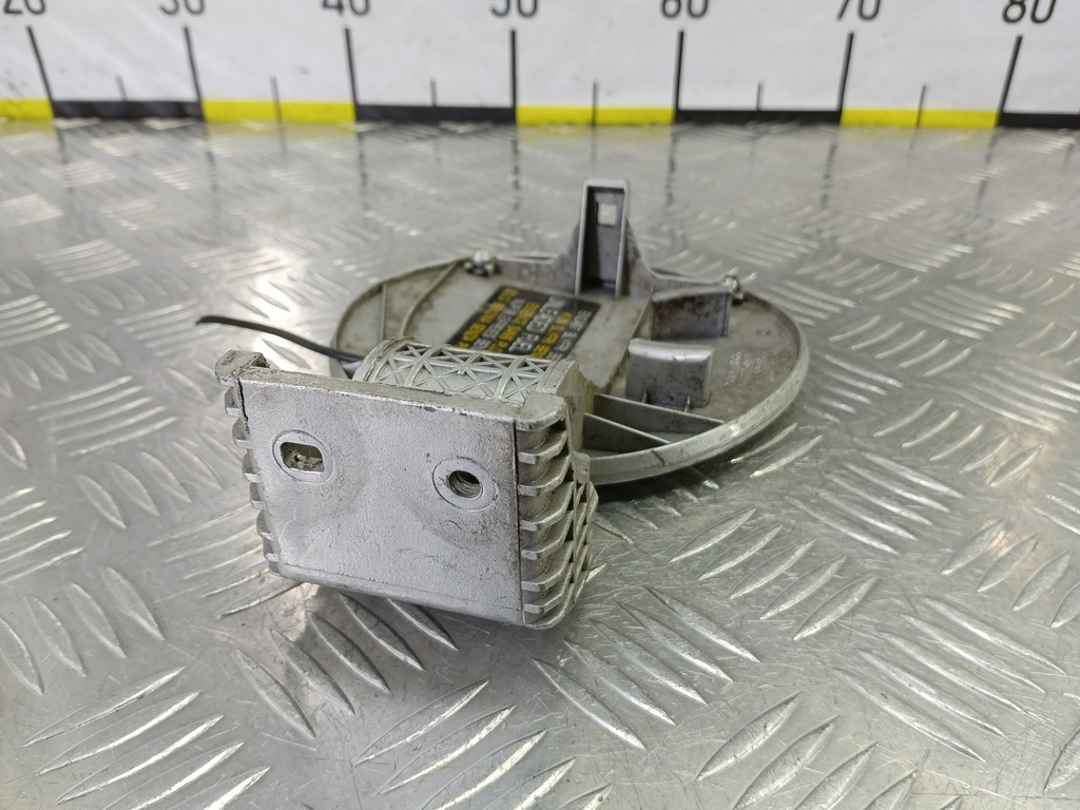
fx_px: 718
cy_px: 405
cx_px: 540
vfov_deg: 58.9
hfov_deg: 73.9
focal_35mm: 23
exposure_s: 1/50
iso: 140
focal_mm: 4.11
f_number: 1.6
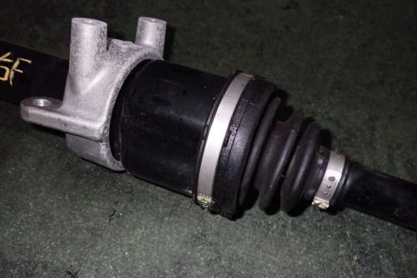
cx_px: 206
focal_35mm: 32
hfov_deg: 58.7
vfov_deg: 41.1
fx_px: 371
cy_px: 143
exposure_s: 1/30
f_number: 6.3
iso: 500
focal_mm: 5.4
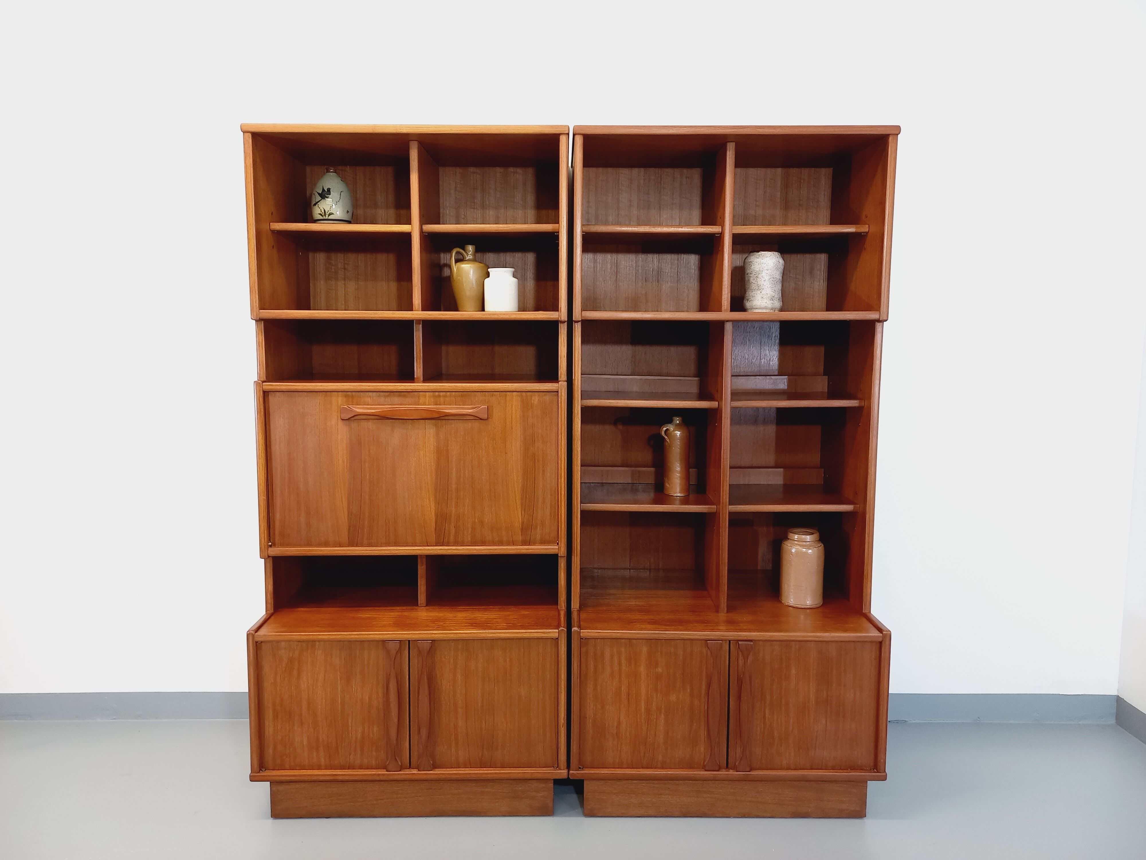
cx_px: 573
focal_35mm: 25
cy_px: 430
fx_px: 828
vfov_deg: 54.9
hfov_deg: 69.4
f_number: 1.8
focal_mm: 4.65
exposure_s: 1/49
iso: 320
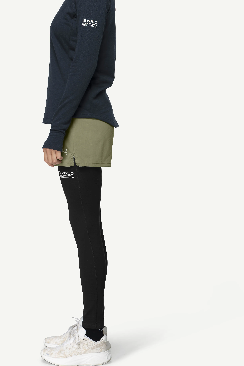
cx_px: 68
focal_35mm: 110
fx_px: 1118
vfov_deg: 18.5
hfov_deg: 12.4
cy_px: 123
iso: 100
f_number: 6.3
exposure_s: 1/50
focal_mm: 70
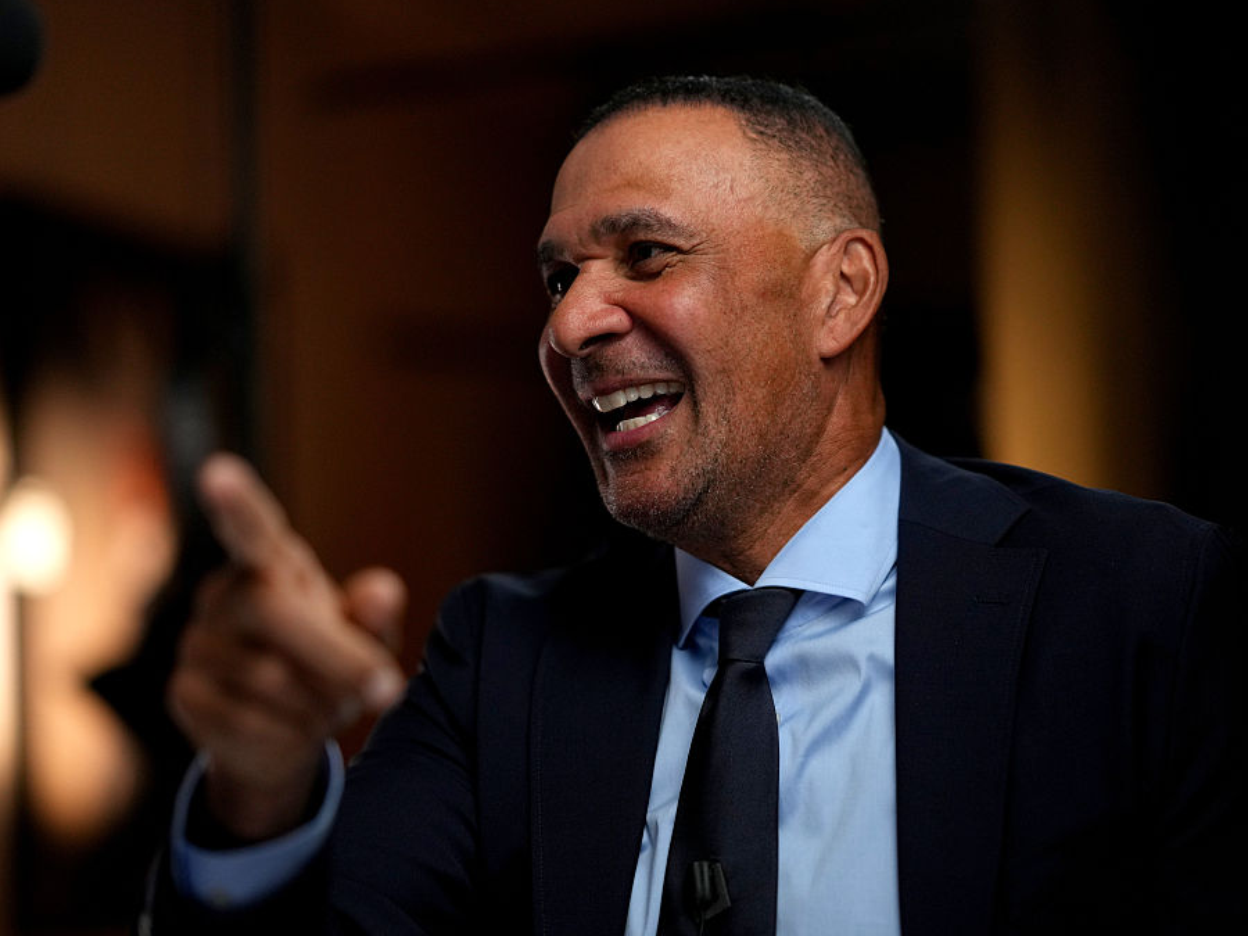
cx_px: 544
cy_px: 467
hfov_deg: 21.1
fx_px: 3353
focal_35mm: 93
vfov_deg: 15.9
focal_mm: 85
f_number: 1.4
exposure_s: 1/400
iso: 1600
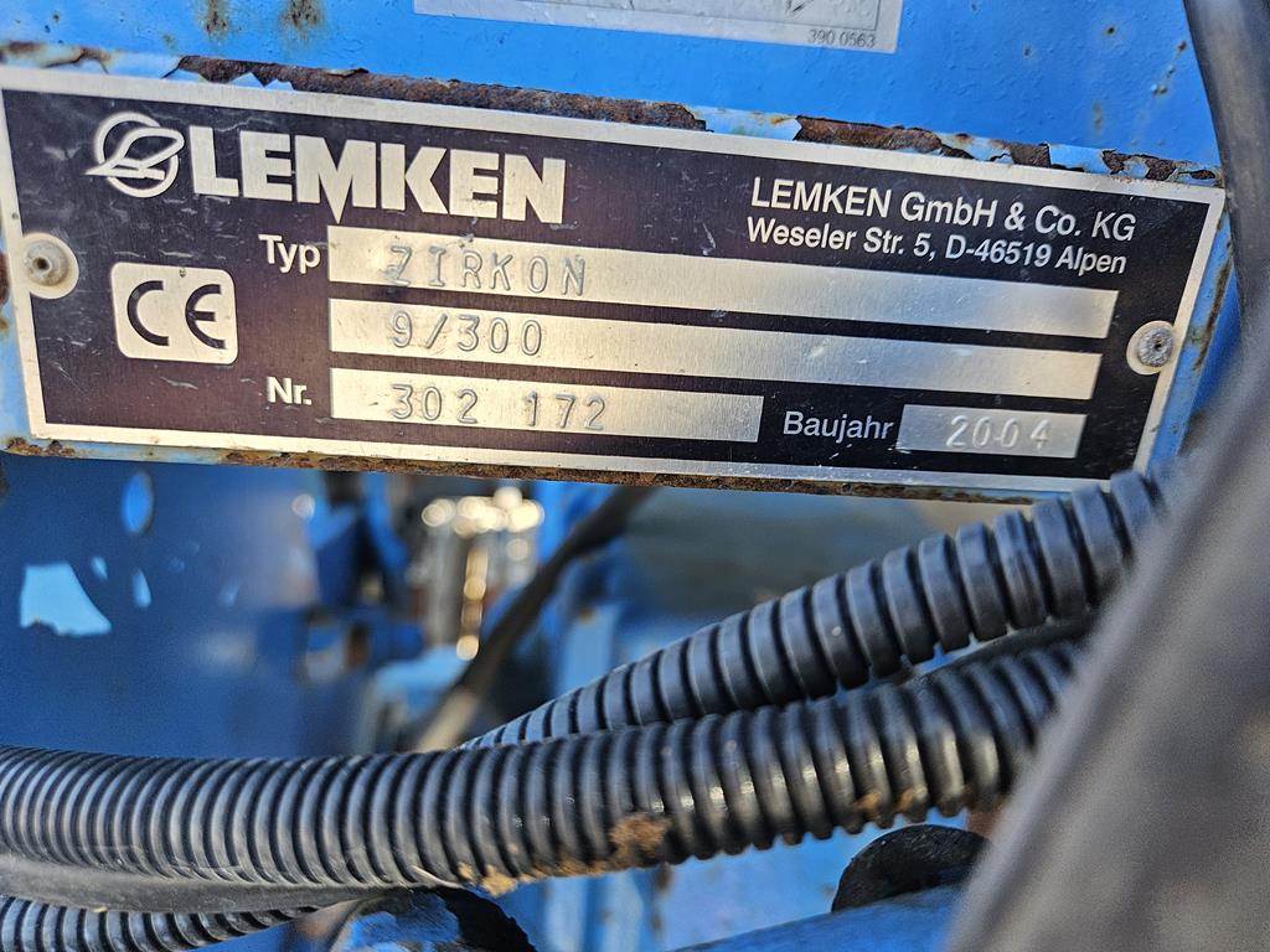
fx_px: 844
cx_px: 635
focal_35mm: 23
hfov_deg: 73.9
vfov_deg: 58.9
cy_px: 476
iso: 100
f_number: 1.8
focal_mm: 5.4
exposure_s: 1/190
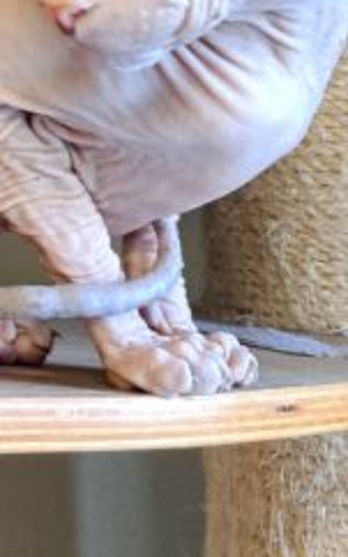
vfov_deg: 23.5
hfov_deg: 13.3
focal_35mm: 84
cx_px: -350
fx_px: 1276
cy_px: -14
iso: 320
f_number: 1.8
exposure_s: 1/33
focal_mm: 5.23
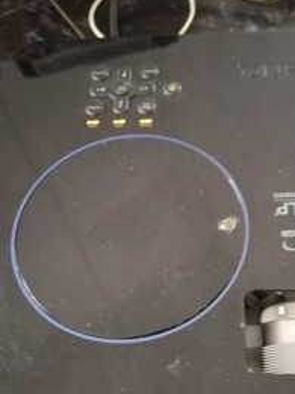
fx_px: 455
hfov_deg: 35.8
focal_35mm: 40
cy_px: 250
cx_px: 179
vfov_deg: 46.3
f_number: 1.8
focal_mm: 4.75
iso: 1769
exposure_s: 1/16.7
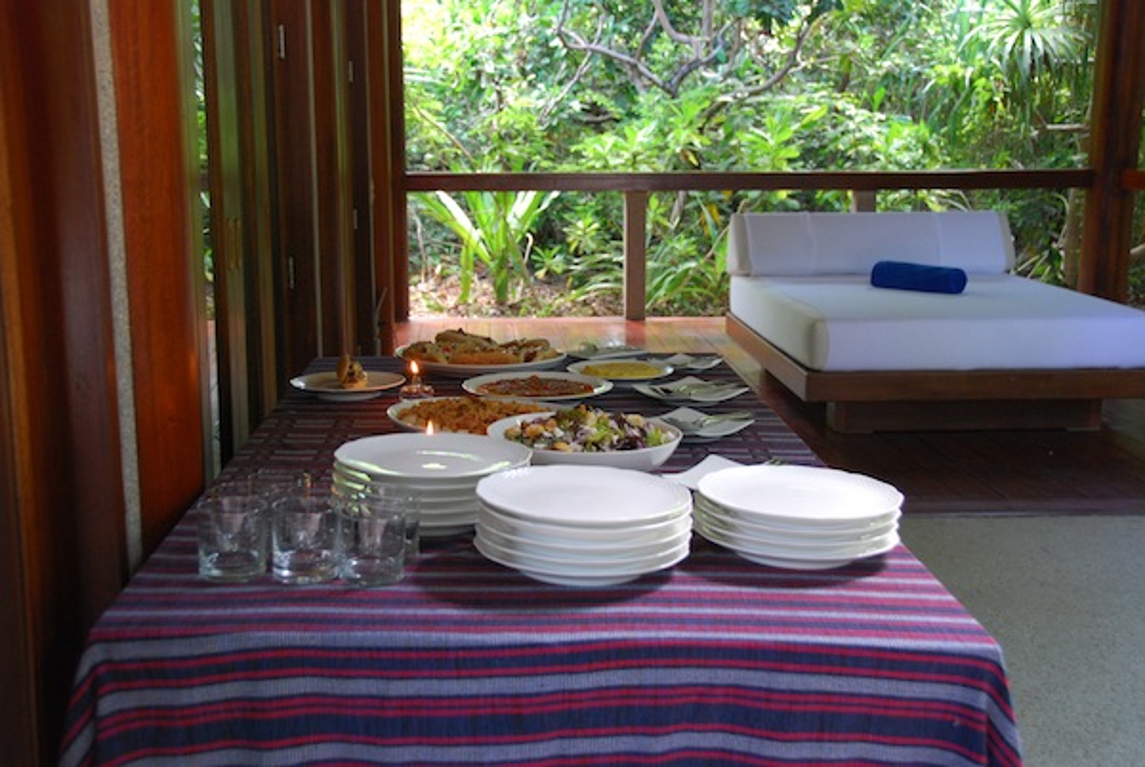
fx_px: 1386
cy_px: 384
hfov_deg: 44.9
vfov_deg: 30.9
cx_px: 572
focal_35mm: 44
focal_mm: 29
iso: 560
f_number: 4.2
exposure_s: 1/30
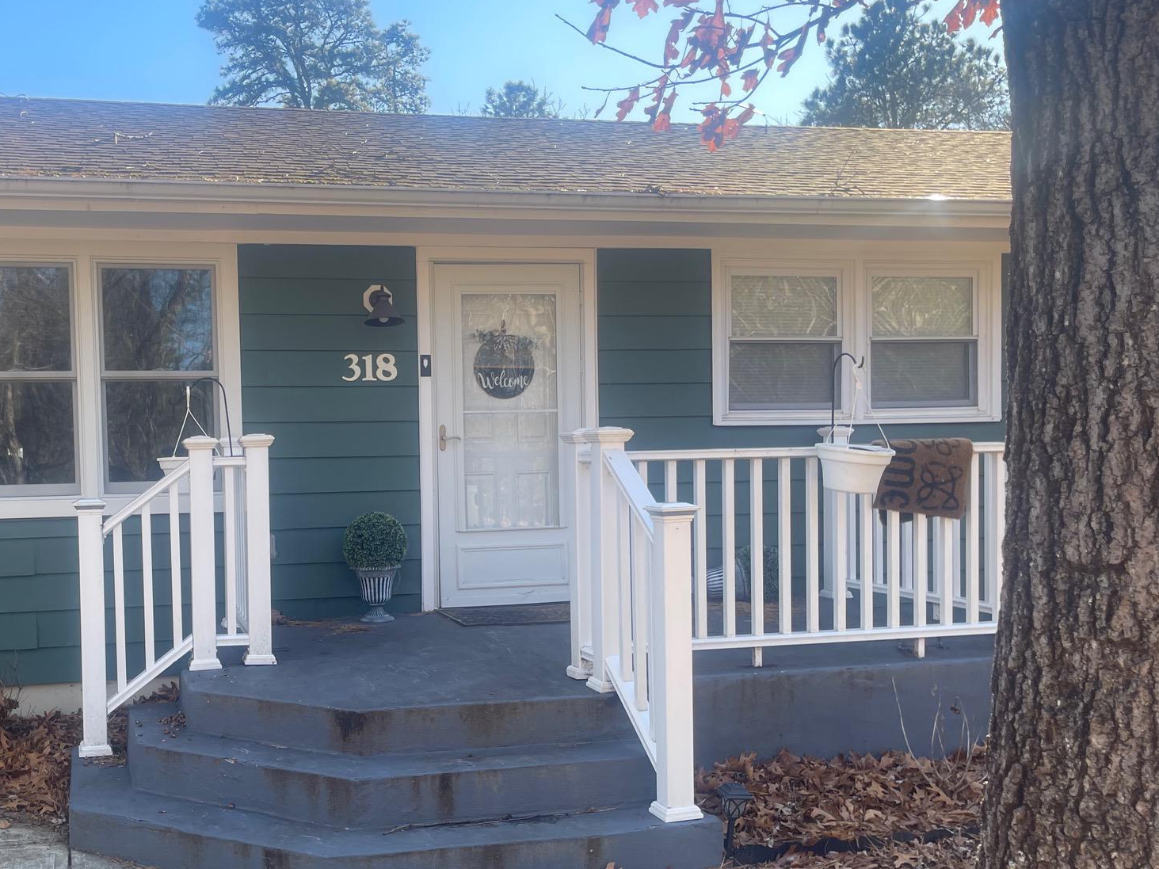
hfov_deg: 51.6
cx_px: 384
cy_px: 502
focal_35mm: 35
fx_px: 1172
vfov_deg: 40.6
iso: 32
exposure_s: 1/509
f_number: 1.6
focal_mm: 5.1
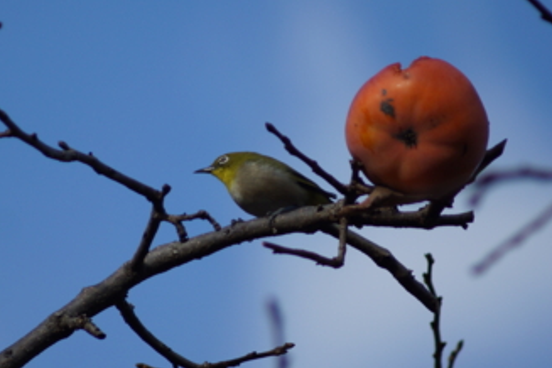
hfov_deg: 3.7
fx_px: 8433
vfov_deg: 2.5
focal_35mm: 550
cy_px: 160
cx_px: 241
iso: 100
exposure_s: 1/800
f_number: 4.5
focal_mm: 200
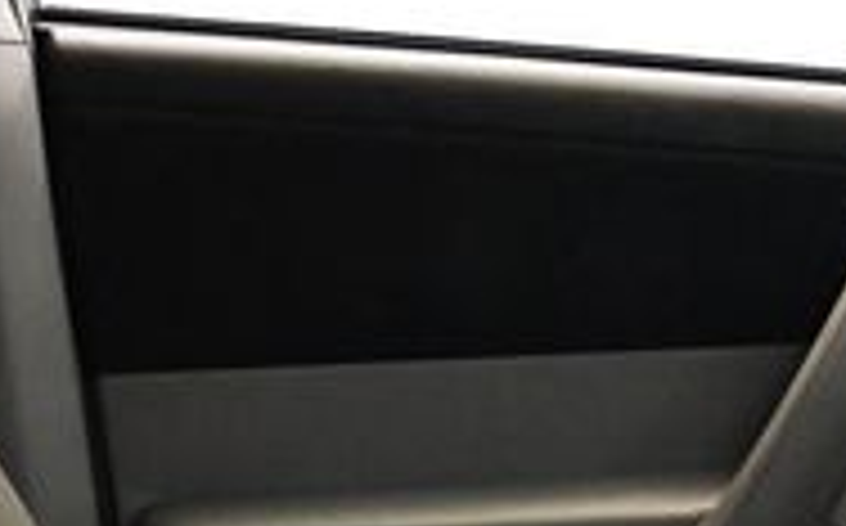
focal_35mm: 174
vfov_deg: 7.5
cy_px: 427
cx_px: 698
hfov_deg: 12.0
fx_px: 4007
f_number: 4
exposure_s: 1/125
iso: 3200
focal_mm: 25
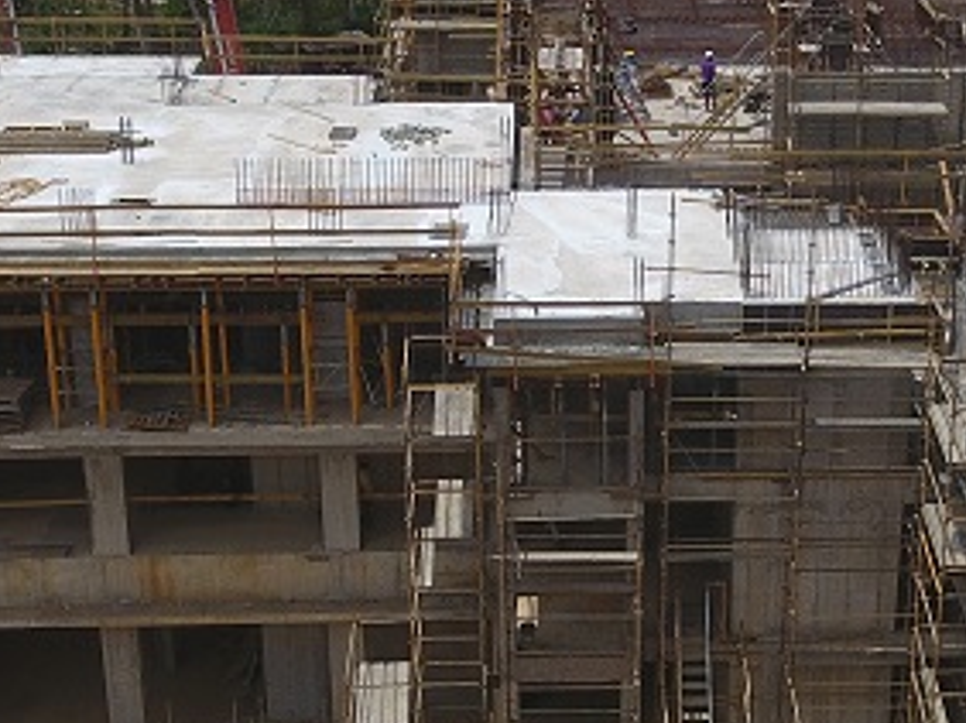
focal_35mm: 71
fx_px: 1980
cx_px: 641
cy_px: 401
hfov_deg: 27.3
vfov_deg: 20.7
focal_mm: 3.61
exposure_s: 1/1984
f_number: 2.8
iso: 100
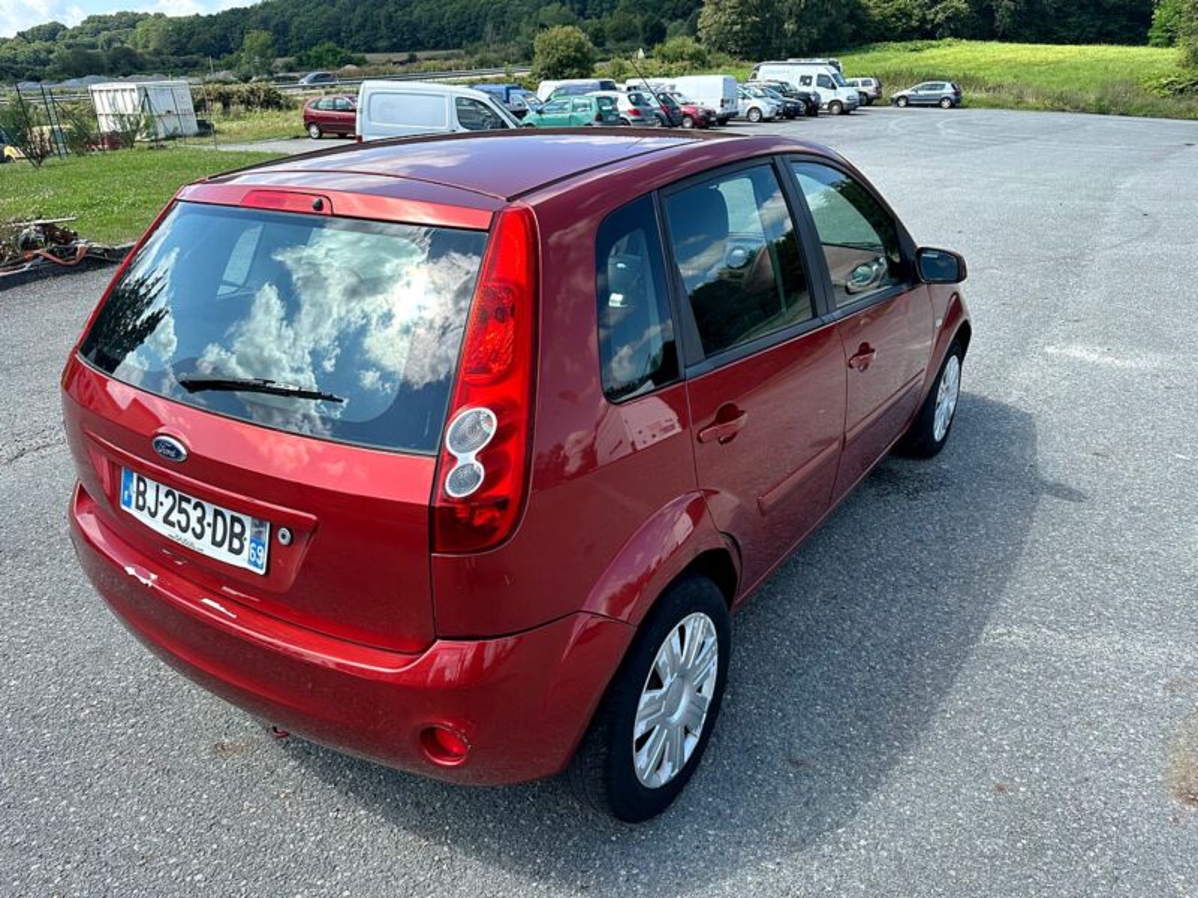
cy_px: 449
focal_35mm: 24
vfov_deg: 56.8
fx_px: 831
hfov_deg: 71.6
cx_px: 599
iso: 80
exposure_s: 1/1664
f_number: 1.78
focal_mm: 6.86
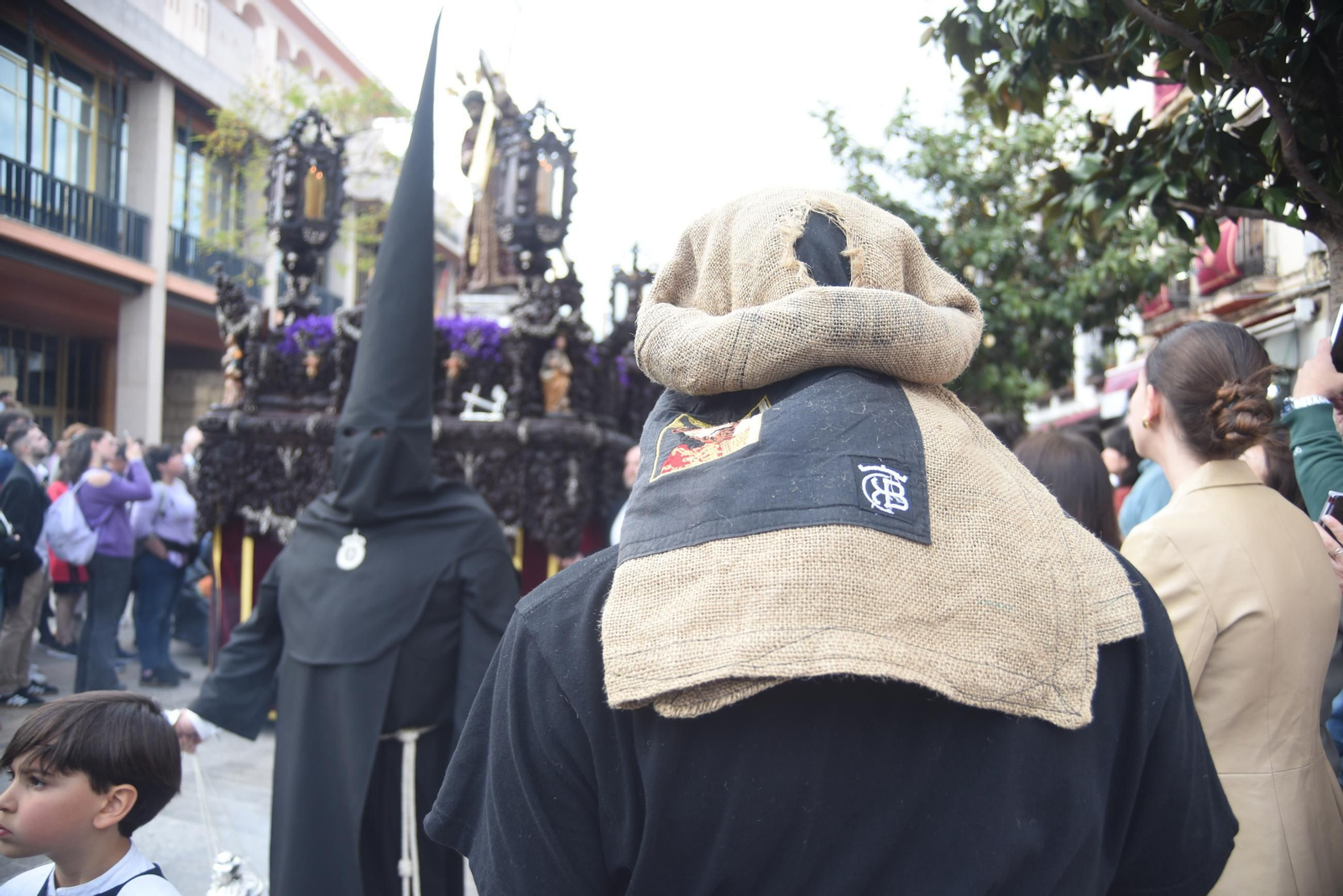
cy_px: 448
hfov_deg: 63.6
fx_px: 1082
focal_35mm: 29
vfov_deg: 45.0
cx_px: 672
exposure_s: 1/320
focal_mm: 29
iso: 320
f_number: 5.6
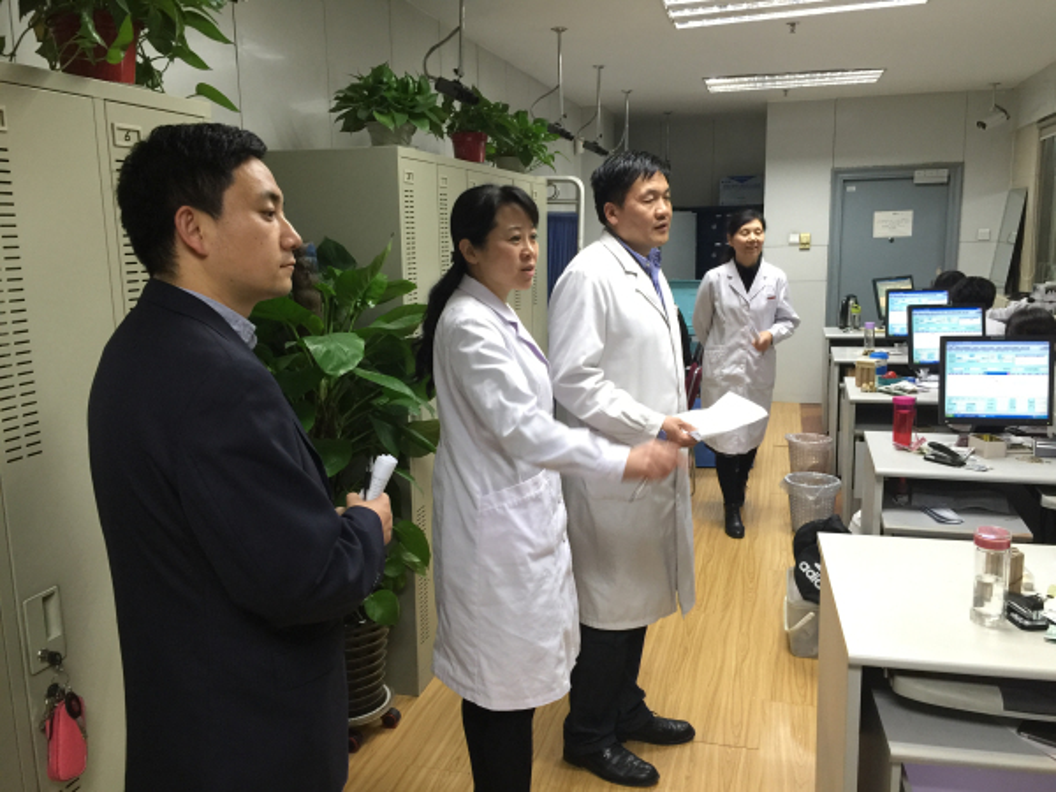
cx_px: 528
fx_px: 885
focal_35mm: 29
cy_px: 396
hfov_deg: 61.7
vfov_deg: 48.2
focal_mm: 4.15
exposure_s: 1/17
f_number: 2.2
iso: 100
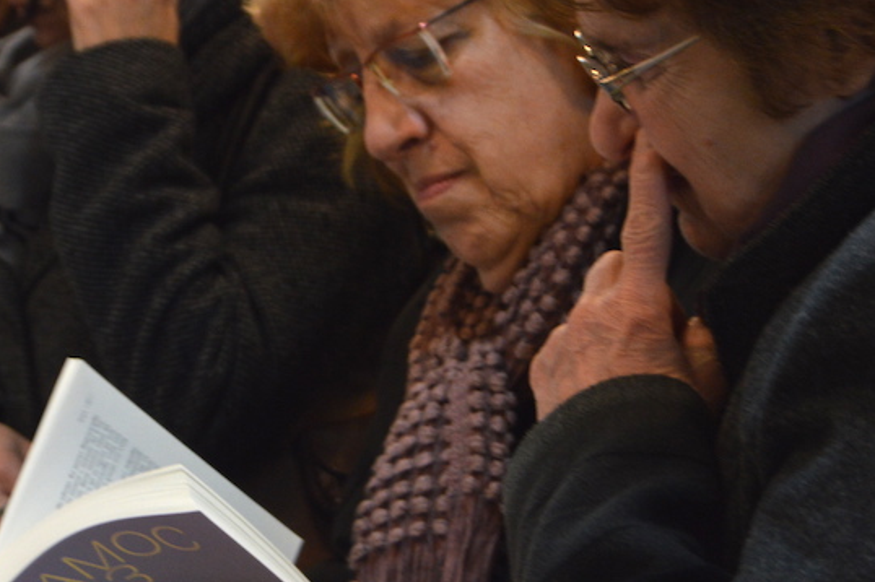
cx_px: 226
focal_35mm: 145
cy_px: 277
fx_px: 3522
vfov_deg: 9.5
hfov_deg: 14.1
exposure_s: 1/25
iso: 800
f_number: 5.6
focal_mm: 52
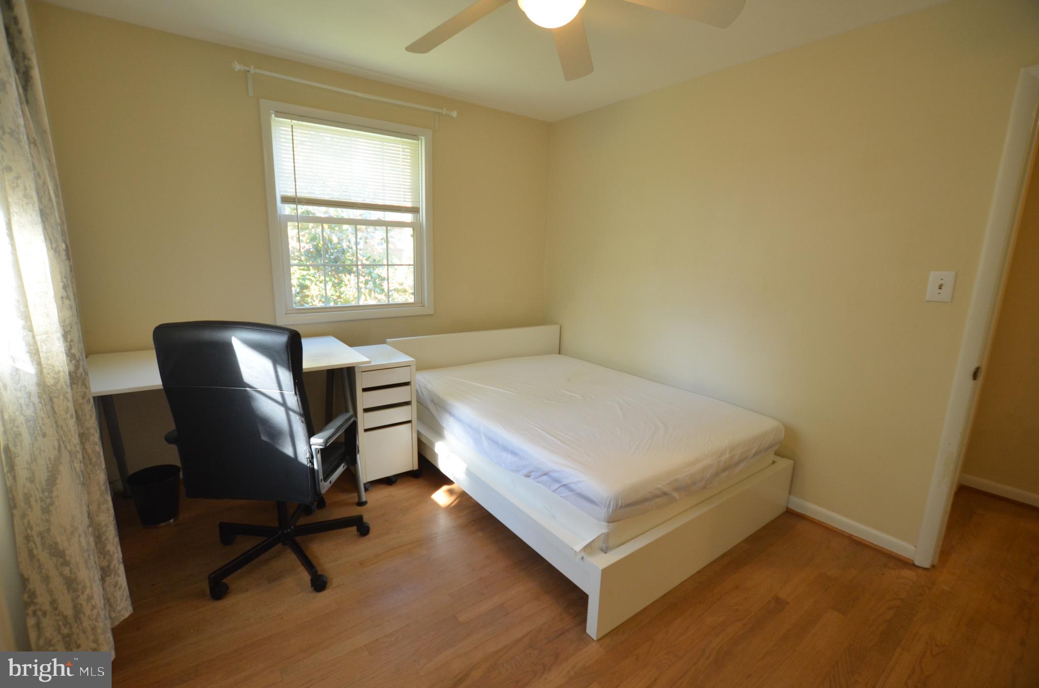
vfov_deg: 77.1
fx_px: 432
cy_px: 344
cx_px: 520
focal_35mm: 15
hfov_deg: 100.5
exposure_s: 1/60
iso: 800
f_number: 4
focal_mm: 10
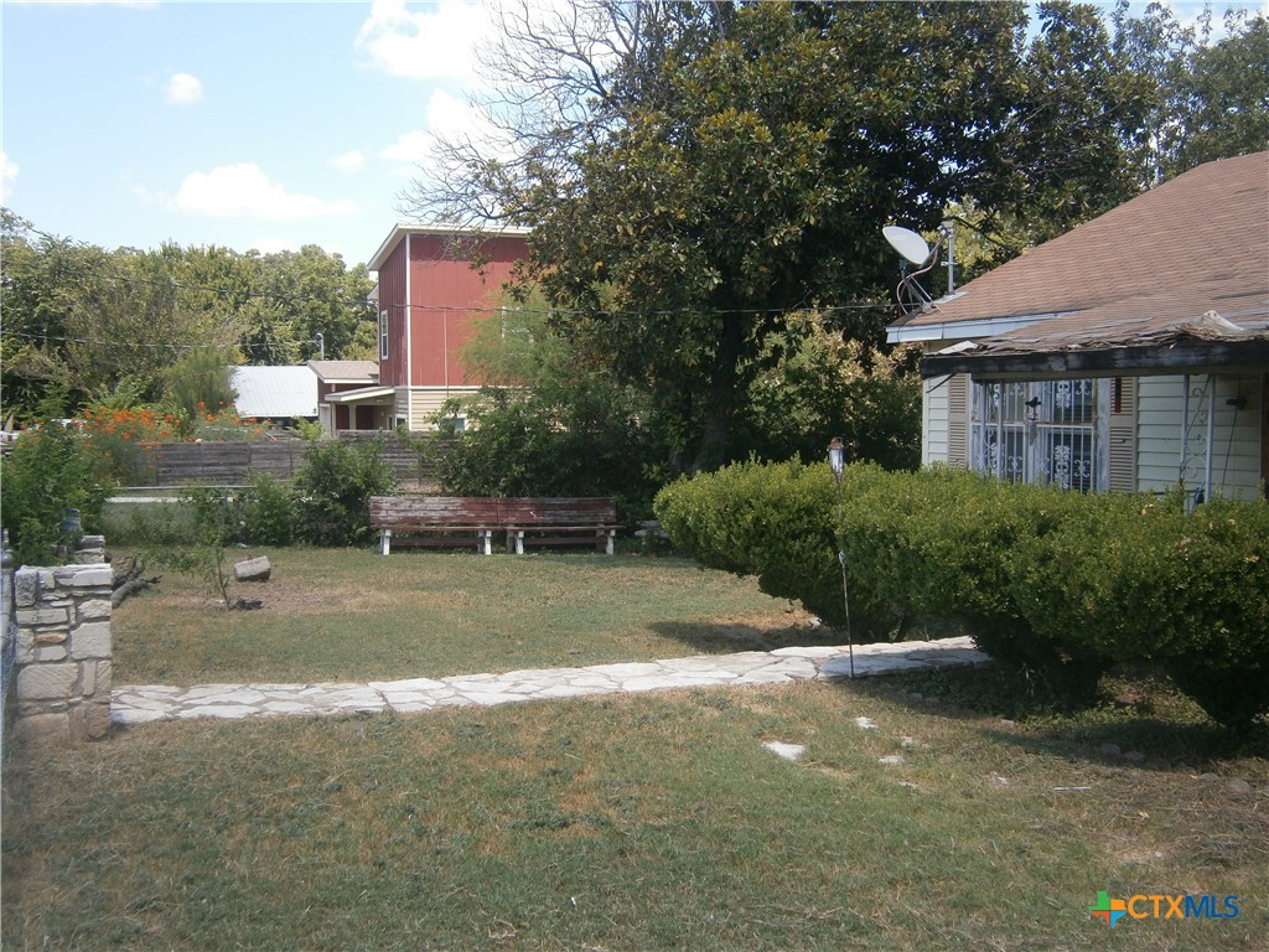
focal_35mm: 36
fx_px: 1320
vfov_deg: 39.7
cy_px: 476
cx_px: 634
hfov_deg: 51.4
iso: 80
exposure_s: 1/400
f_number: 3.1
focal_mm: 6.4
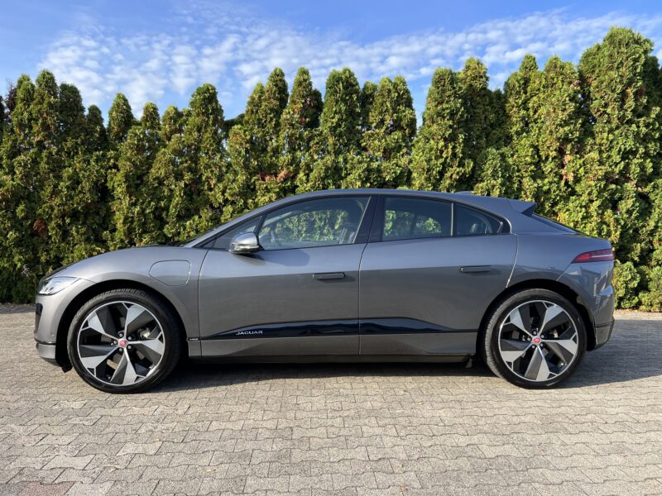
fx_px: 497
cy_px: 248
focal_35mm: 26
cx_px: 331
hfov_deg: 67.3
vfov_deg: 53.1
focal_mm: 5.7
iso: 50
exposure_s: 1/991
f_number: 1.5
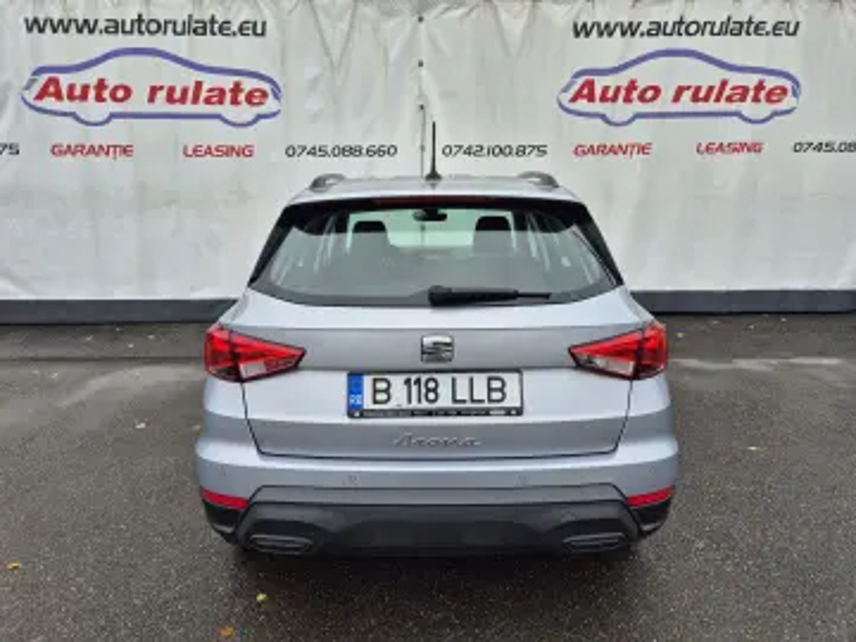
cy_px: 321
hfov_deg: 73.9
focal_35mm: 23
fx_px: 569
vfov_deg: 58.9
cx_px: 428
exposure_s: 1/554
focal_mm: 5.4
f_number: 1.8
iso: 25
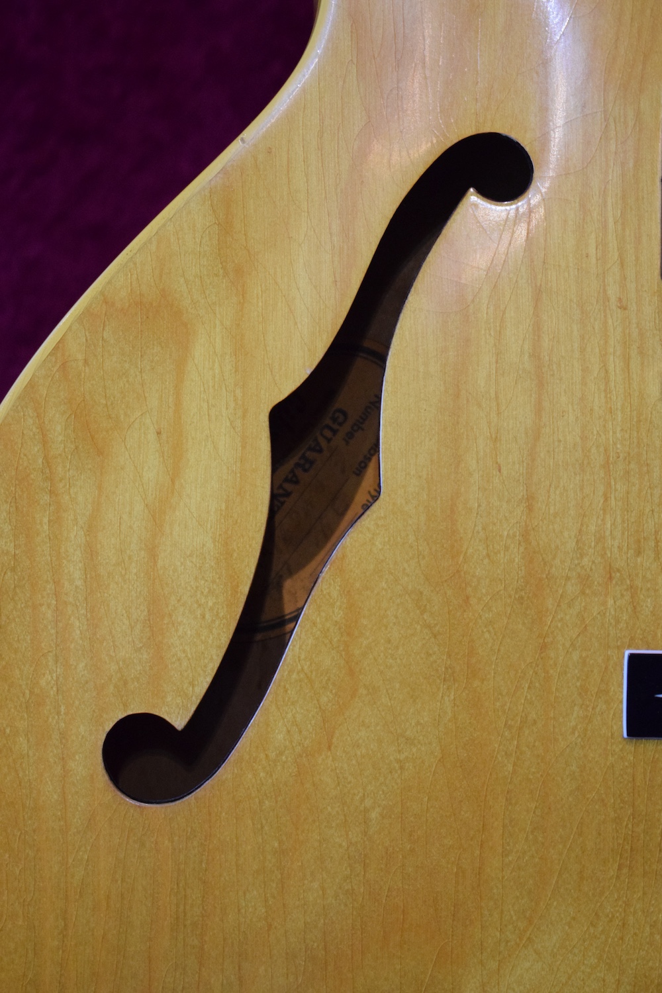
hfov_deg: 17.5
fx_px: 2151
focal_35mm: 78
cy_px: 496
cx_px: 331
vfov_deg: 26.0
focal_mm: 52
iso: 3200
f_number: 5.6
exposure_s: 1/60
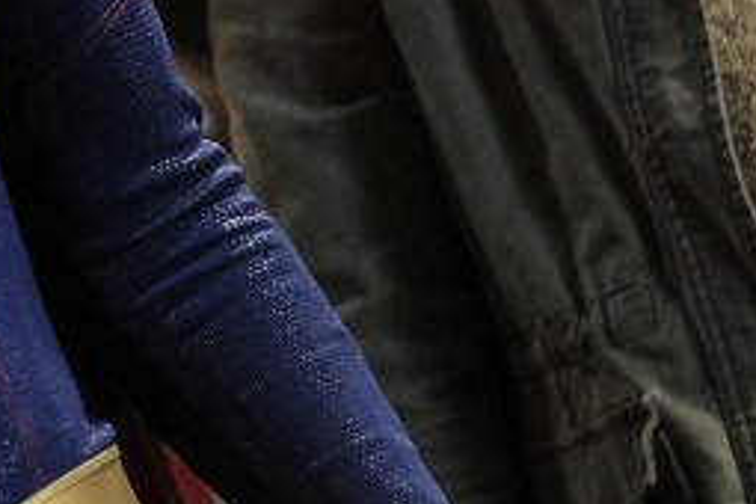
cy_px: -222
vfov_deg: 3.5
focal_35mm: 396
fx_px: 8315
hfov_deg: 5.1
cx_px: -679
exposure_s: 1/125
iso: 2500
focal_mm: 56
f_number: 1.8
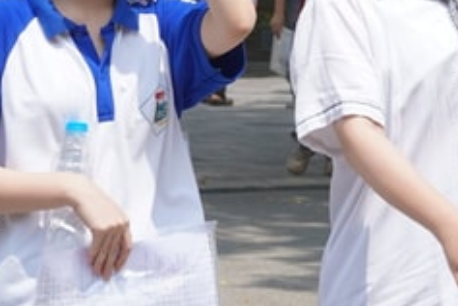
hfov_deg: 17.6
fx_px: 1476
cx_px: 247
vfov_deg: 11.6
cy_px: -37
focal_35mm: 116
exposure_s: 1/500
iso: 100
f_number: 5
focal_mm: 34
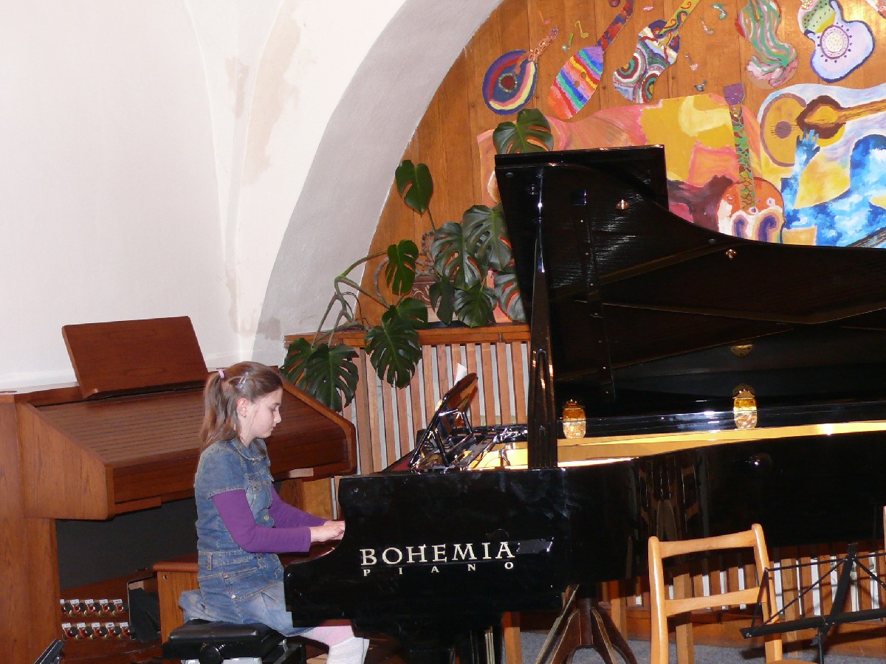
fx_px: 1920
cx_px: 443
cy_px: 332
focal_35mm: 75
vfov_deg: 19.6
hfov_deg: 26.0
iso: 200
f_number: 3.2
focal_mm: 11.4
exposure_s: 1/30
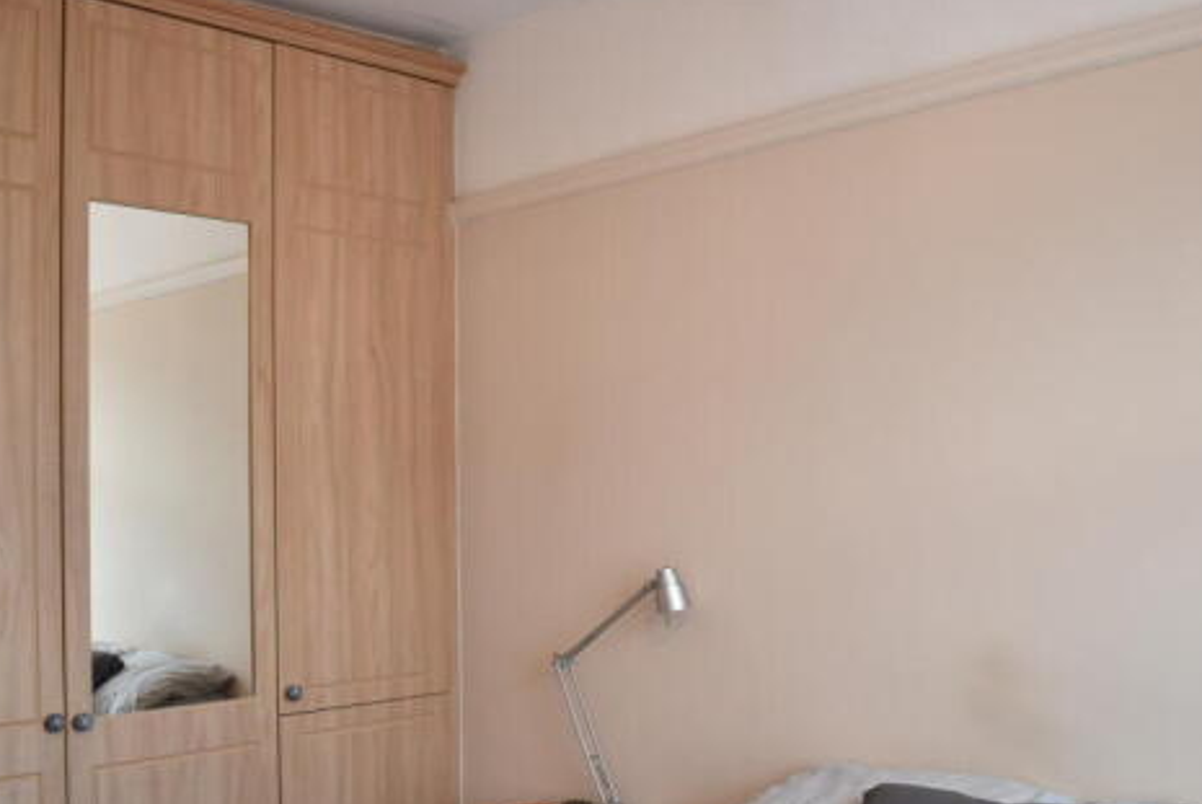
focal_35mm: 38
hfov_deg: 50.6
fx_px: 1270
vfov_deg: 35.0
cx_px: 557
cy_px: 472
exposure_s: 1/30
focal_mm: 18
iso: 450
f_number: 3.5
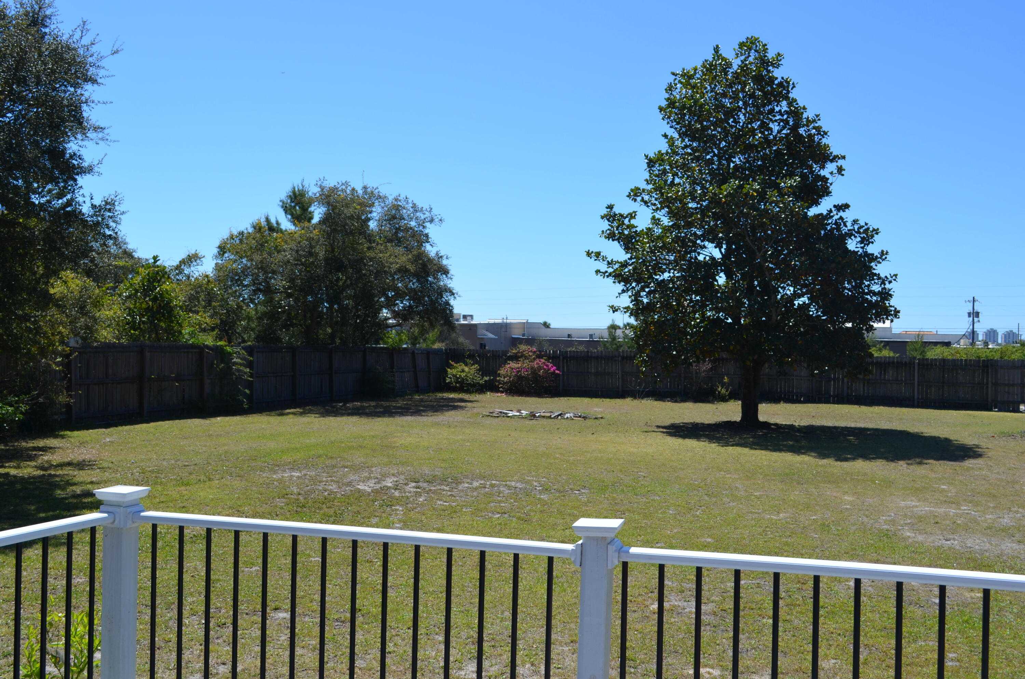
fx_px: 1023
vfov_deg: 36.7
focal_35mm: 36
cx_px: 512
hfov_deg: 53.2
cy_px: 340
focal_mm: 24
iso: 100
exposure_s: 1/250
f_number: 8
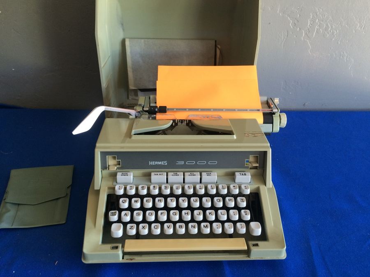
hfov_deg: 61.7
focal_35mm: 29
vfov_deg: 48.2
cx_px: 185
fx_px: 310
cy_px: 138
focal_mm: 4.15
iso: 80
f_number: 2.2
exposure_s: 1/30
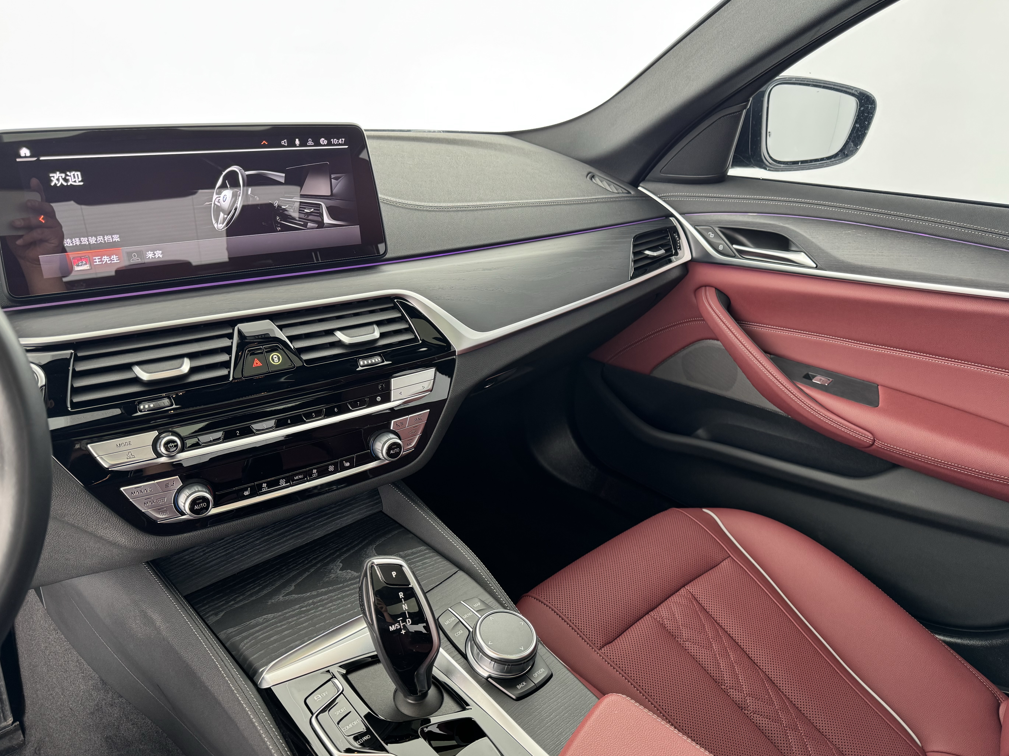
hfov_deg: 69.4
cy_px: 383
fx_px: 729
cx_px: 508
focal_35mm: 25
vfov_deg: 54.9
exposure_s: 1/81
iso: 125
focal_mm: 6.76
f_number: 1.78
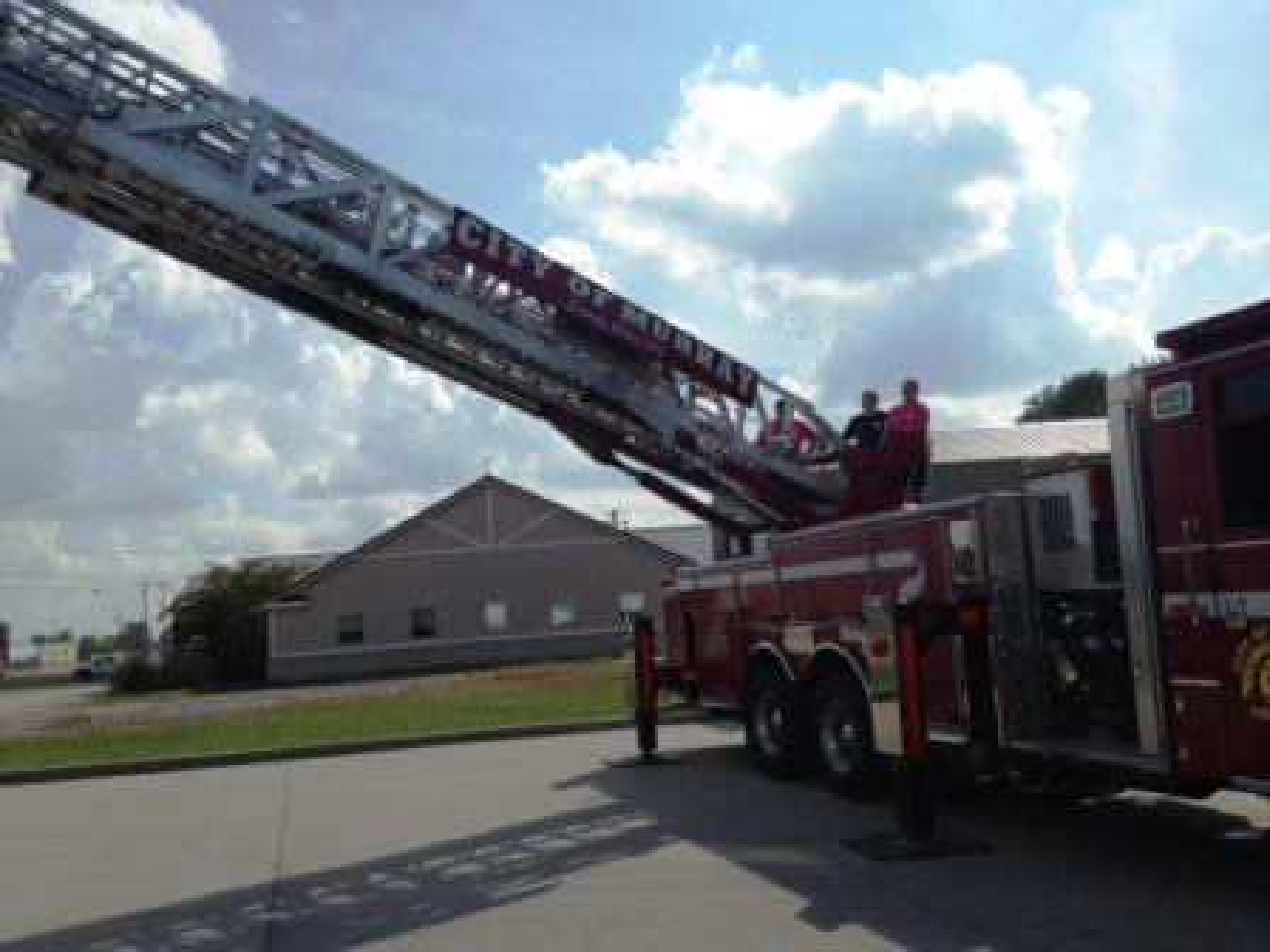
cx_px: 635
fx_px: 1211
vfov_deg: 42.9
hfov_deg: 55.4
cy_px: 476
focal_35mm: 33
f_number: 2.4
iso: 50
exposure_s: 1/3623
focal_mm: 4.12
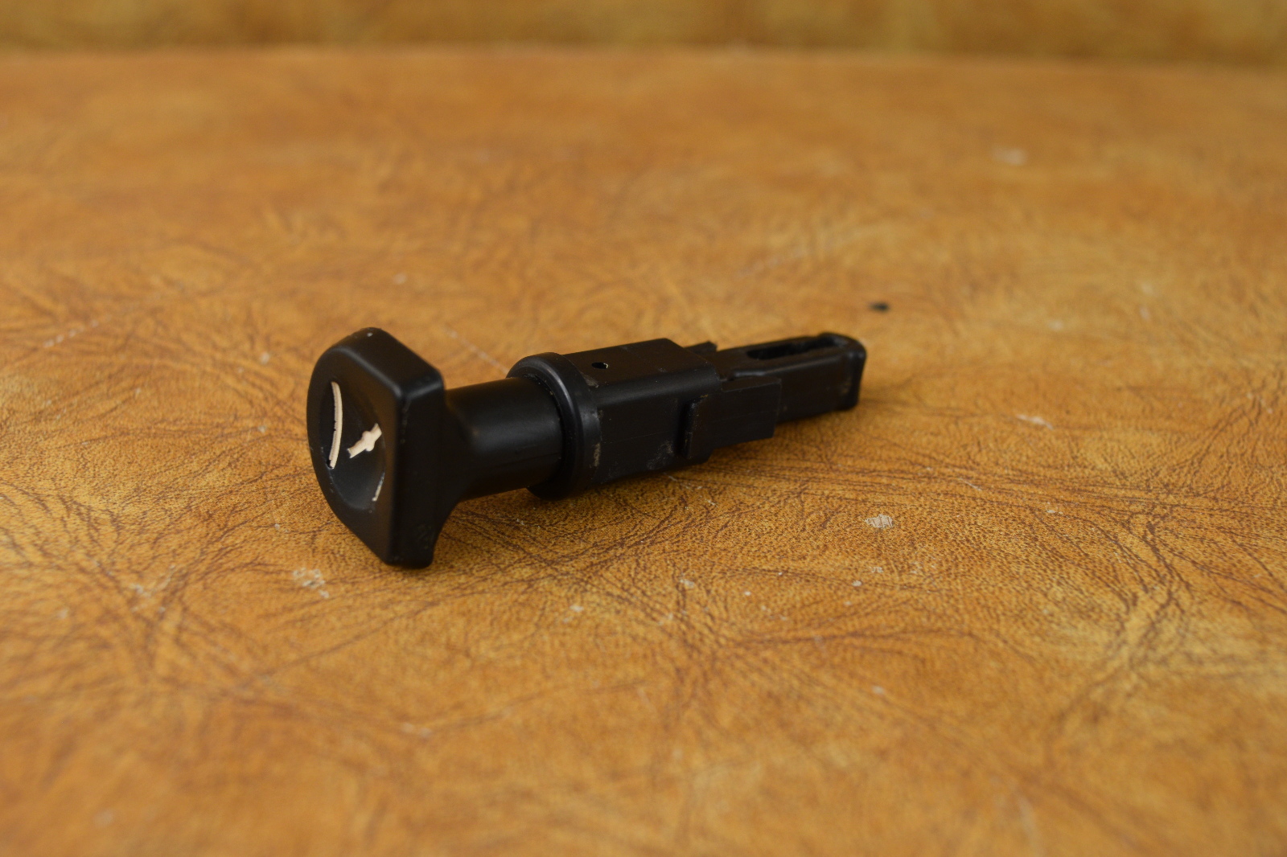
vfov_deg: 28.1
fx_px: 1716
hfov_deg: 41.1
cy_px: 428
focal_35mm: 48
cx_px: 644
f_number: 8
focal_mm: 32
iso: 400
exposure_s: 1/160
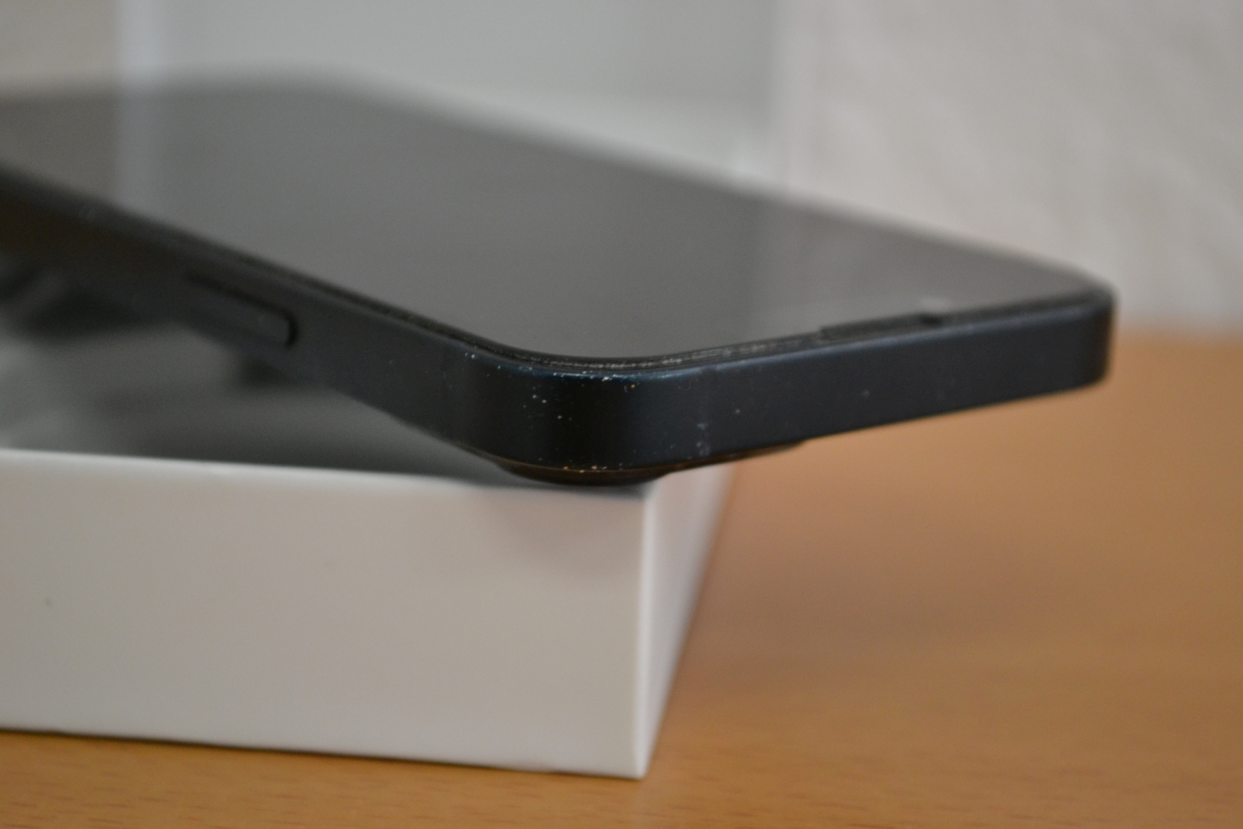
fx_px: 2849
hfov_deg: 24.6
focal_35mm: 82
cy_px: 414
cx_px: 622
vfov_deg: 16.6
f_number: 5.6
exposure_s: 1/60
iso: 1250
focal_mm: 55
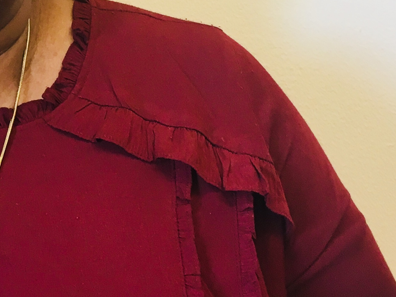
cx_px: 11
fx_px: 1075
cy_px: -31
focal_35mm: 94
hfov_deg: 20.3
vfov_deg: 15.3
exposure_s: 1/30
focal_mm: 4.15
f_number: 2.2
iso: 64
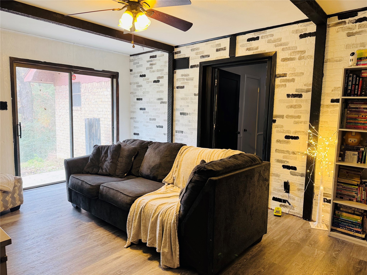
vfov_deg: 56.8
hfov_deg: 71.6
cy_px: 138
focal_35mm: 24
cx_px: 184
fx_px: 254
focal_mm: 6.76
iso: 320
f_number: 1.78
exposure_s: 1/60
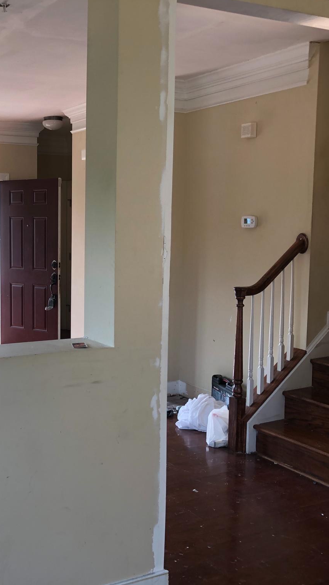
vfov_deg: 49.4
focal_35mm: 41
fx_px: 636
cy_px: 291
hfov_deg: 28.4
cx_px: 66
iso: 50
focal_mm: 3.99
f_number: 1.8
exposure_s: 1/120
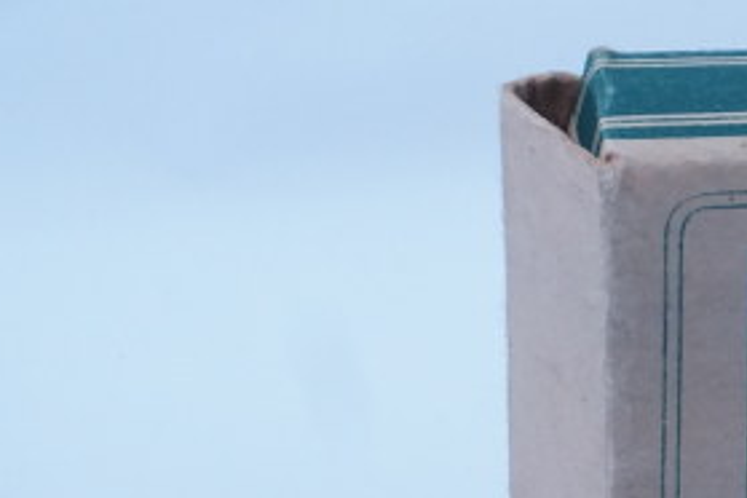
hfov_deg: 5.8
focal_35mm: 344
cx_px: 1671
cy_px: 448
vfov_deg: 4.0
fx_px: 7137
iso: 800
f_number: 8
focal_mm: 50
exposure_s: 1/125
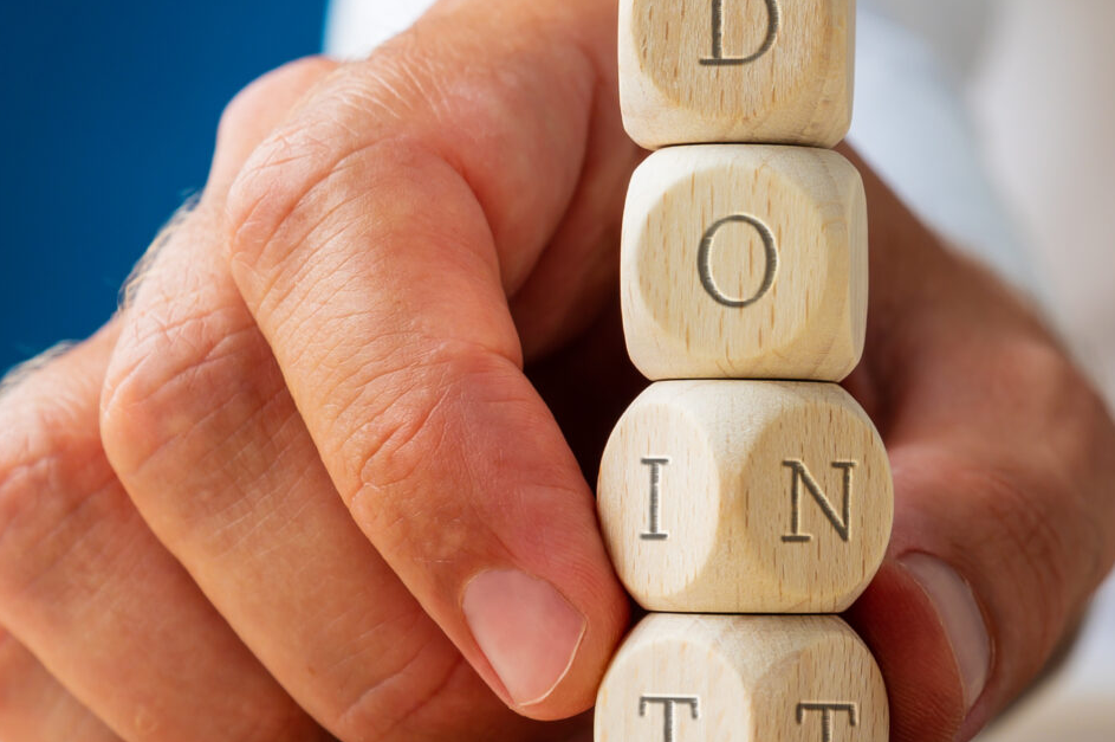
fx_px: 5879
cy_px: 304
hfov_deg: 10.6
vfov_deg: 7.2
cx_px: 1368
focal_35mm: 190
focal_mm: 70
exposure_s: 1/160
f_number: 8
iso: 100
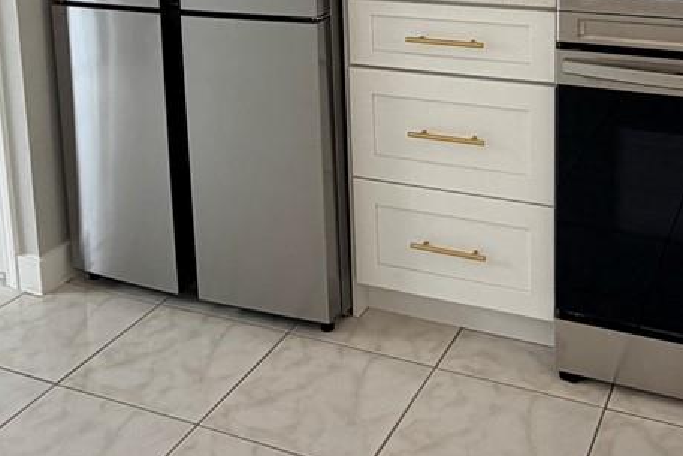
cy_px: -42
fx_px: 968
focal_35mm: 51
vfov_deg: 24.7
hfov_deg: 38.8
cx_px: 381
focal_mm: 2.22
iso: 160
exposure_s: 1/121
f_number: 2.2
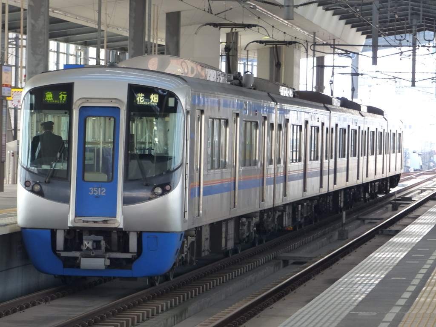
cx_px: 218
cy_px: 164
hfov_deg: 8.2
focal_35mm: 240
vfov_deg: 6.2
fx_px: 3023
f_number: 2.8
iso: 160
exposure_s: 1/80
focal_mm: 43.3
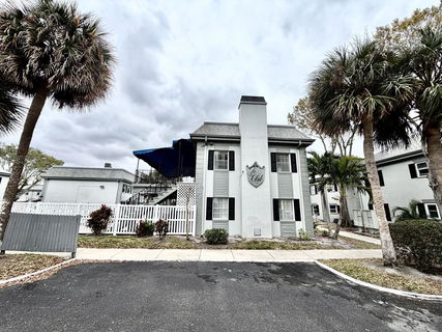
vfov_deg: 85.6
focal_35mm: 14
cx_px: 221
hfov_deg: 102.1
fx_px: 179
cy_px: 166
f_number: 2.2
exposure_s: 1/751
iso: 40
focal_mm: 2.22
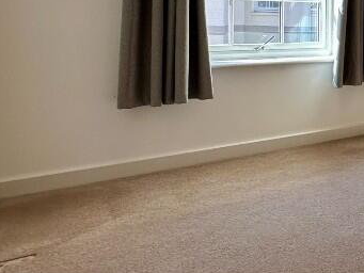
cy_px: 28
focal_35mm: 42
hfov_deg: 35.0
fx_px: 442
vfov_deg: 32.7
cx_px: 442
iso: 40
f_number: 2.2
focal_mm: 2.22
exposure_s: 1/138
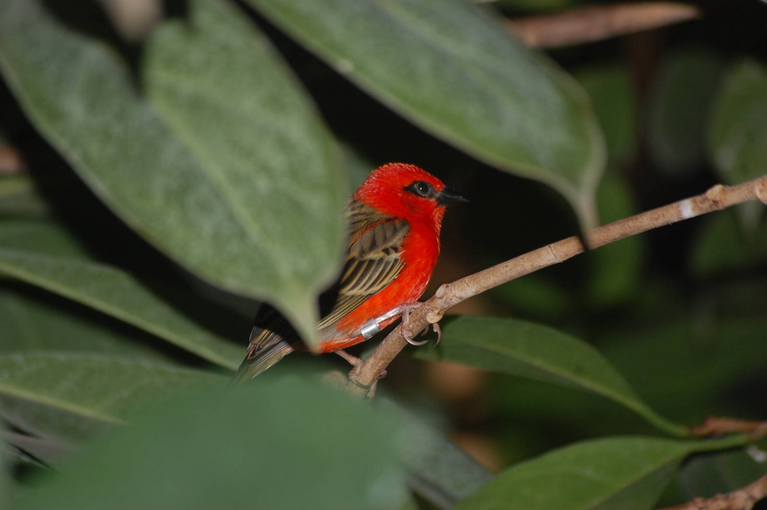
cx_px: 384
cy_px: 255
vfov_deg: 4.6
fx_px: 6386
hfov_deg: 6.9
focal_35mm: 300
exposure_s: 1/60
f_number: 5.6
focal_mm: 200
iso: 400
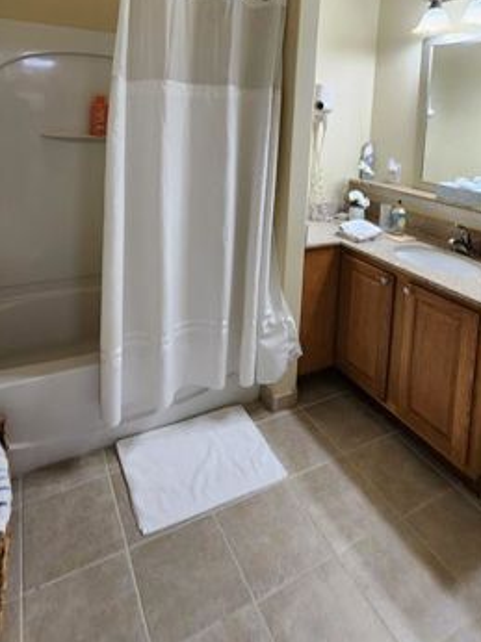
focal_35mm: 20
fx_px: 371
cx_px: 237
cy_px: 156
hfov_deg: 65.9
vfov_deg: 75.5
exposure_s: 1/60
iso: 200
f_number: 2.2
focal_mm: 2.2
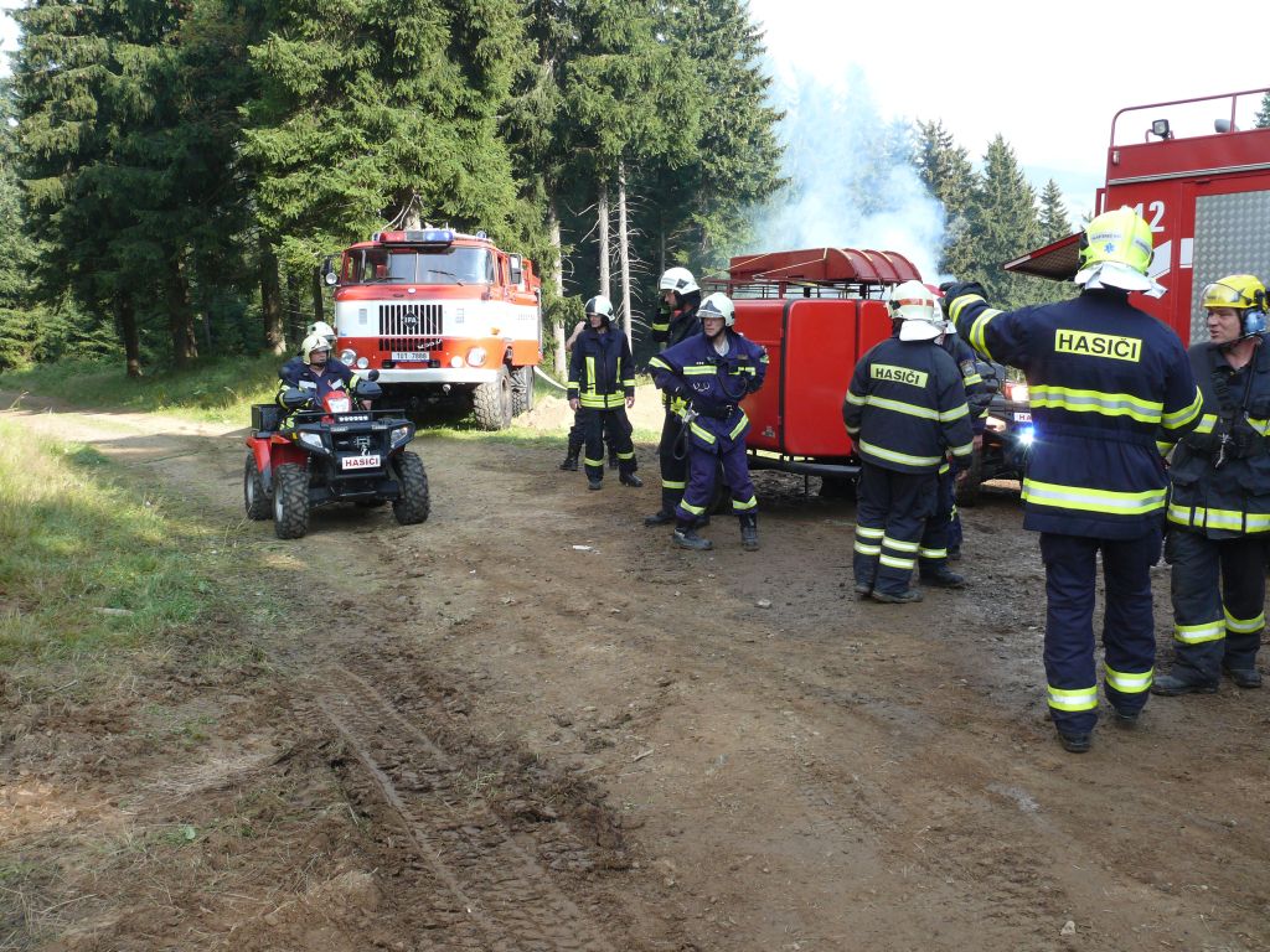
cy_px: 476
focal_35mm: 35
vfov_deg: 40.7
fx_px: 1284
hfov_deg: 52.6
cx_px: 635
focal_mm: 7.4
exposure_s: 1/200
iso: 100
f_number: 4
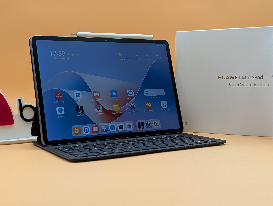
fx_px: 387
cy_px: 103
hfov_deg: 38.9
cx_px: 136
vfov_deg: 29.7
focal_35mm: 49
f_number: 1.68
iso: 21
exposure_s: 1/92
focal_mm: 6.9
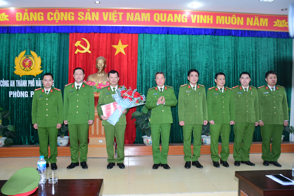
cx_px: 147
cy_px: 98
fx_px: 245
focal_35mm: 30
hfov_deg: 61.9
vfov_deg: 43.6
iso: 1250
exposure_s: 1/200
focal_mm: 20
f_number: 3.5
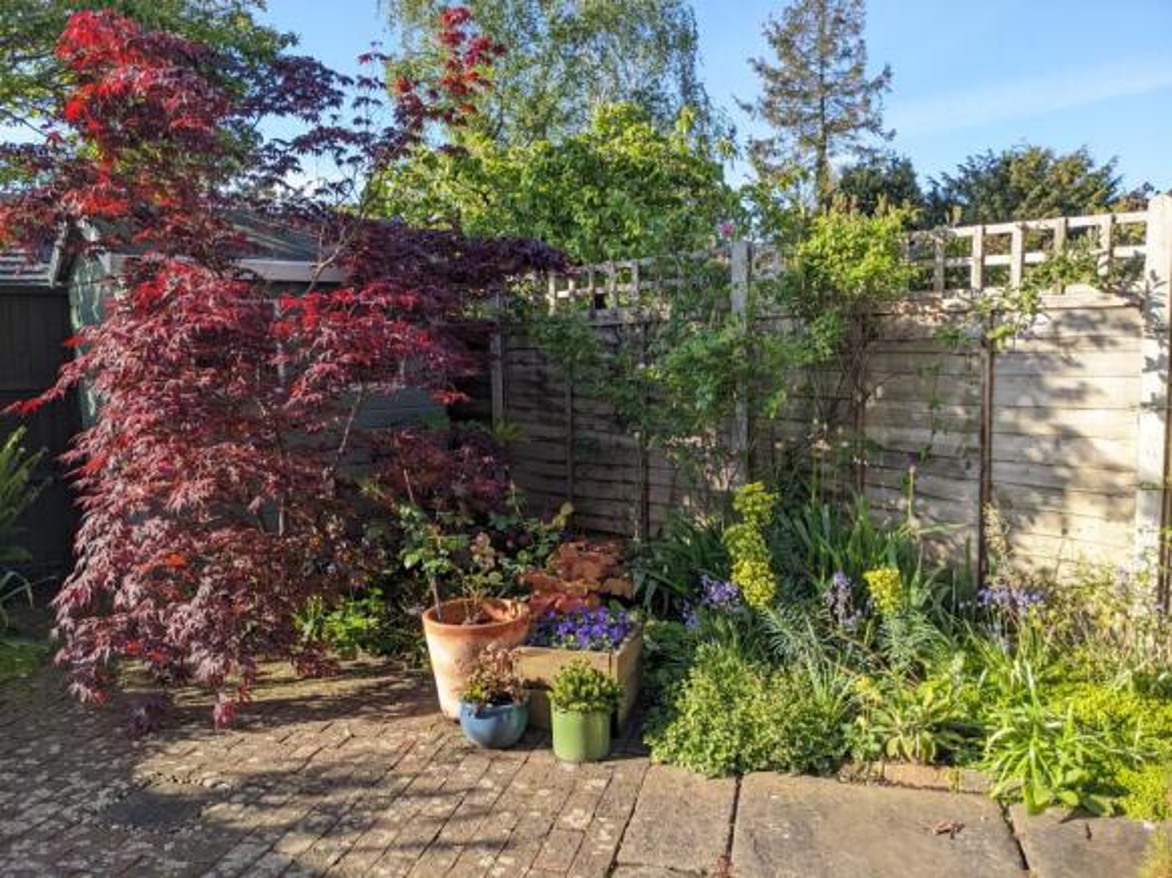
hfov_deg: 65.3
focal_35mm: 27
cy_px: 439
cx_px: 586
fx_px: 914
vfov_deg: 51.3
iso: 47
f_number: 1.73
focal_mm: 4.38
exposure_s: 1/757
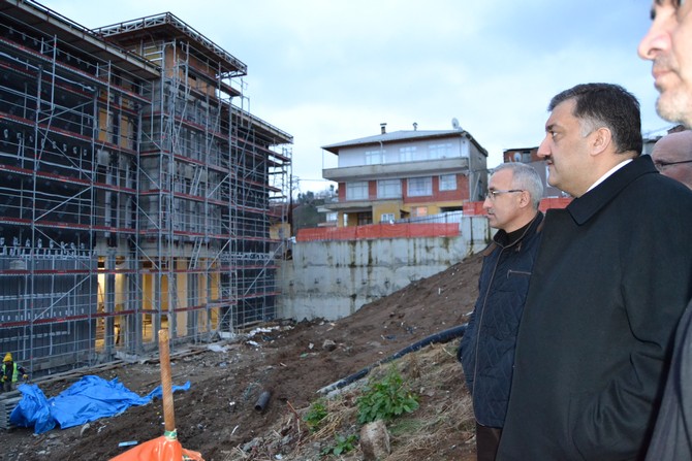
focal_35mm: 27
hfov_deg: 67.4
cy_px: 230
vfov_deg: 48.0
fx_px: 519
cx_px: 346
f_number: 3.5
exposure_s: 1/60
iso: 2500
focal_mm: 18
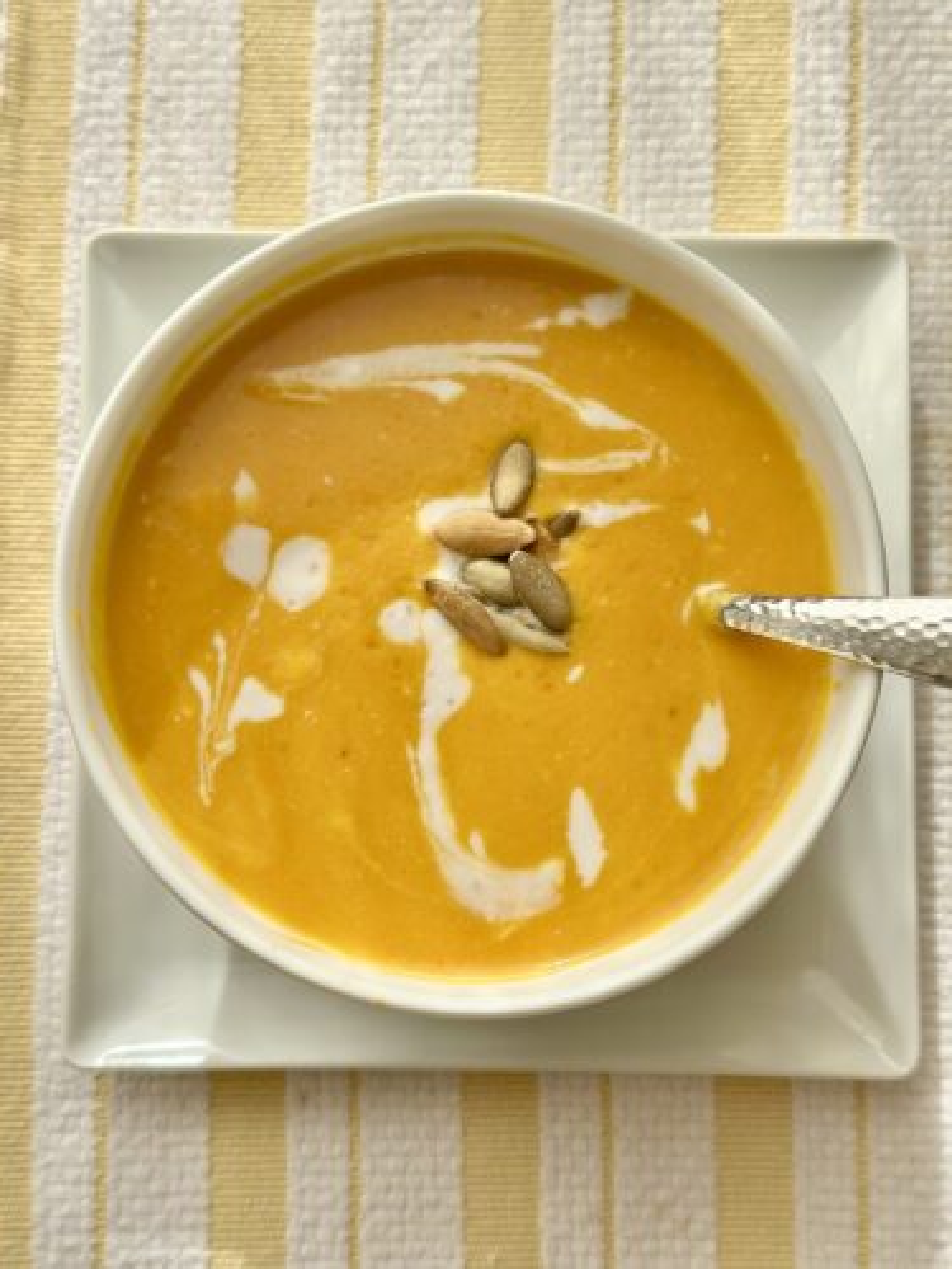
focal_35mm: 48
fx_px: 1760
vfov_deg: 39.7
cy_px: 634
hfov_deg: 30.3
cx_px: 476
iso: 80
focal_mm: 6.86
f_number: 1.78
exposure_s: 1/1414
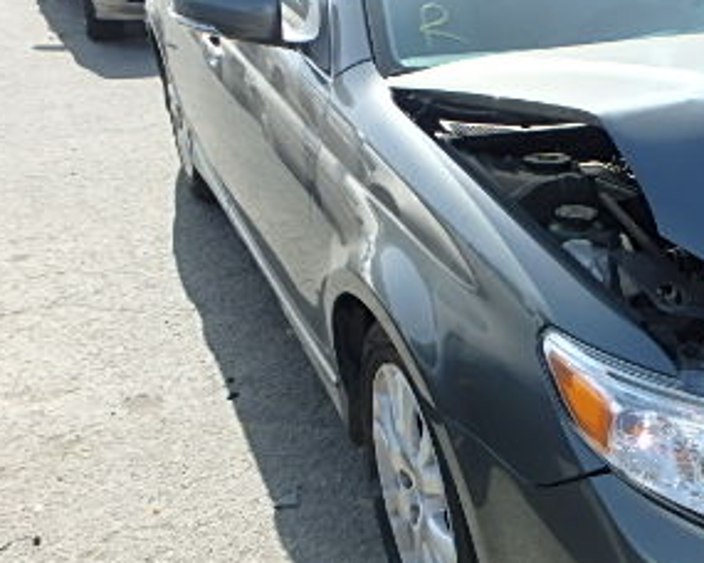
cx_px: 776
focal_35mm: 46
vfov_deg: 32.7
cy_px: 282
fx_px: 958
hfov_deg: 34.7
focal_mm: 3.7
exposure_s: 1/500
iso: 125
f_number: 3.5
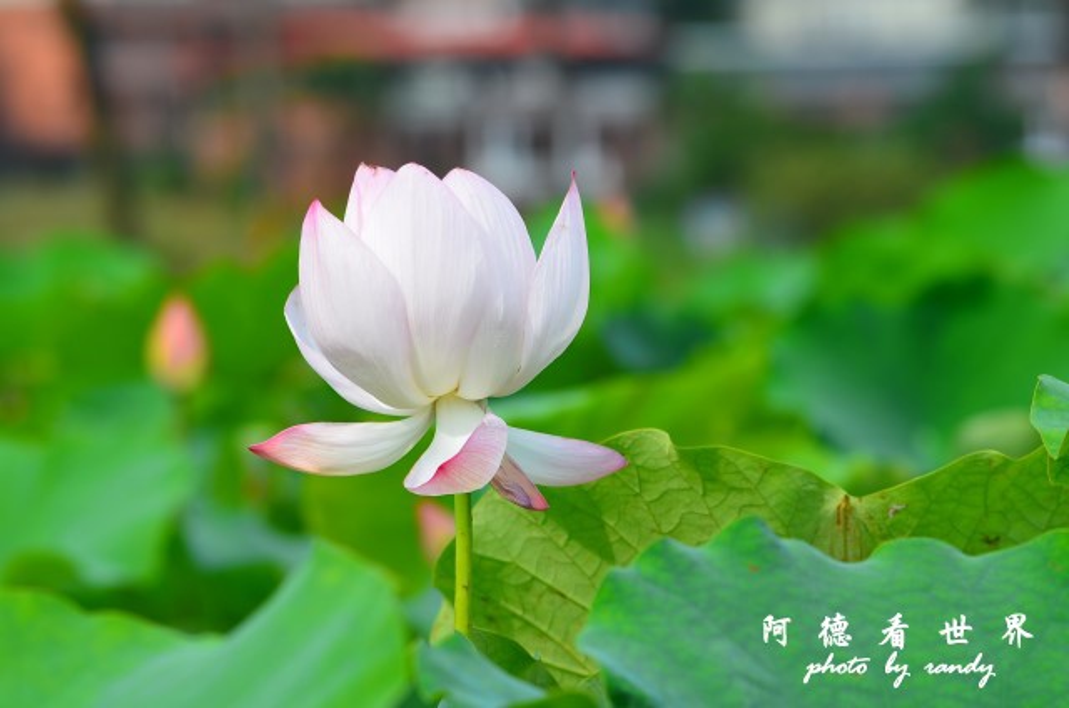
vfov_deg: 6.1
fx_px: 6668
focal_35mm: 225
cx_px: 534
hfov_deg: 9.2
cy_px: 354
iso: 100
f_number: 7.1
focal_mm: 150
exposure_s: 1/320
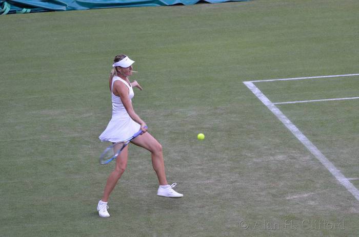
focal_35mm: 360
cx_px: 180
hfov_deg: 5.7
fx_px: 3581
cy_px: 118
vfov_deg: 3.8
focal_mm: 240
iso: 1600
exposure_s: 1/640
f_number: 5.3
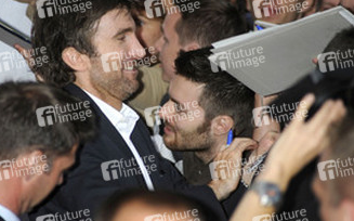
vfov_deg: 3.1
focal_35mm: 422
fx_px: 4069
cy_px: 87
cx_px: 143
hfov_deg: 5.0
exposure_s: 1/160
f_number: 5.6
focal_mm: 300
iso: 800
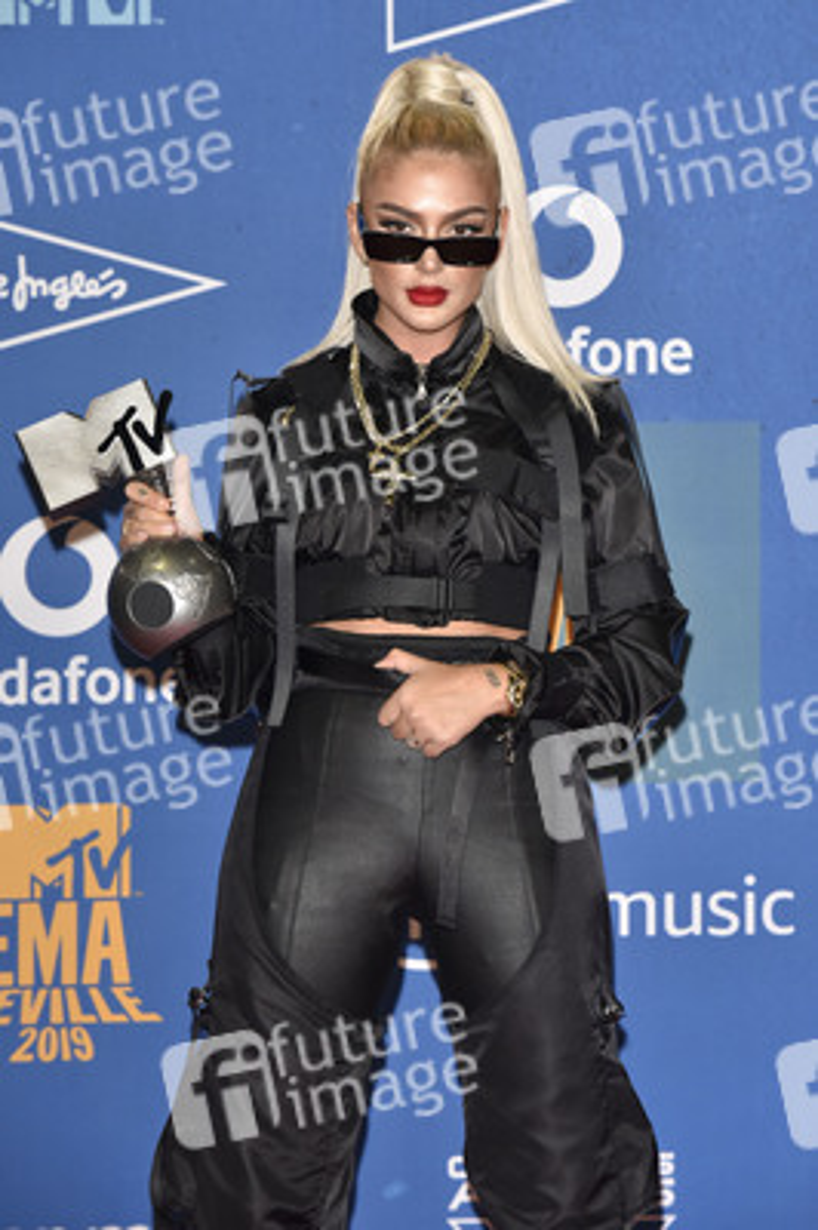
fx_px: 4950
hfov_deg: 9.4
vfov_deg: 14.2
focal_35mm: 145
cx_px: 409
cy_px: 615
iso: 1600
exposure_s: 1/250
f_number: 6.3
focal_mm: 145
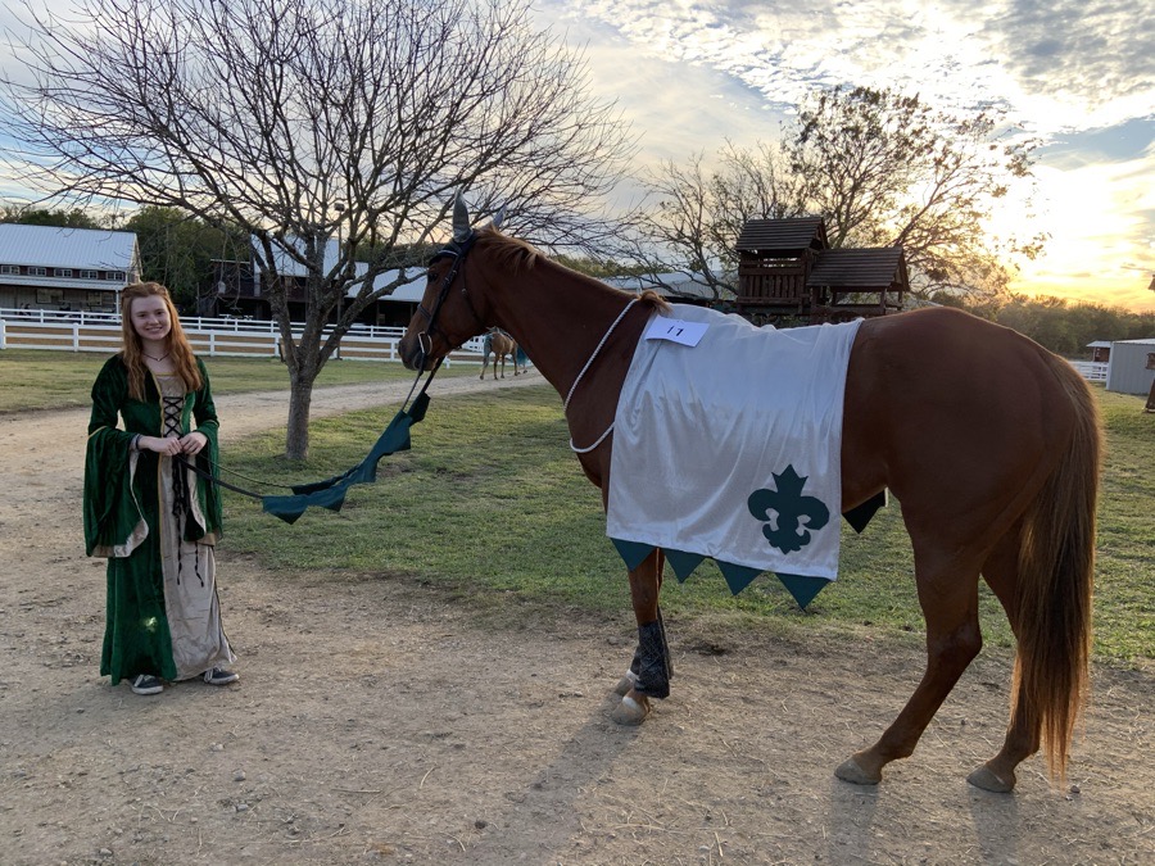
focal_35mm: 26
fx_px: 868
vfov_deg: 53.1
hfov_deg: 67.3
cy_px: 433
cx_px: 578
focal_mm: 4.25
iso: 25
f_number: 1.8
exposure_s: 1/437
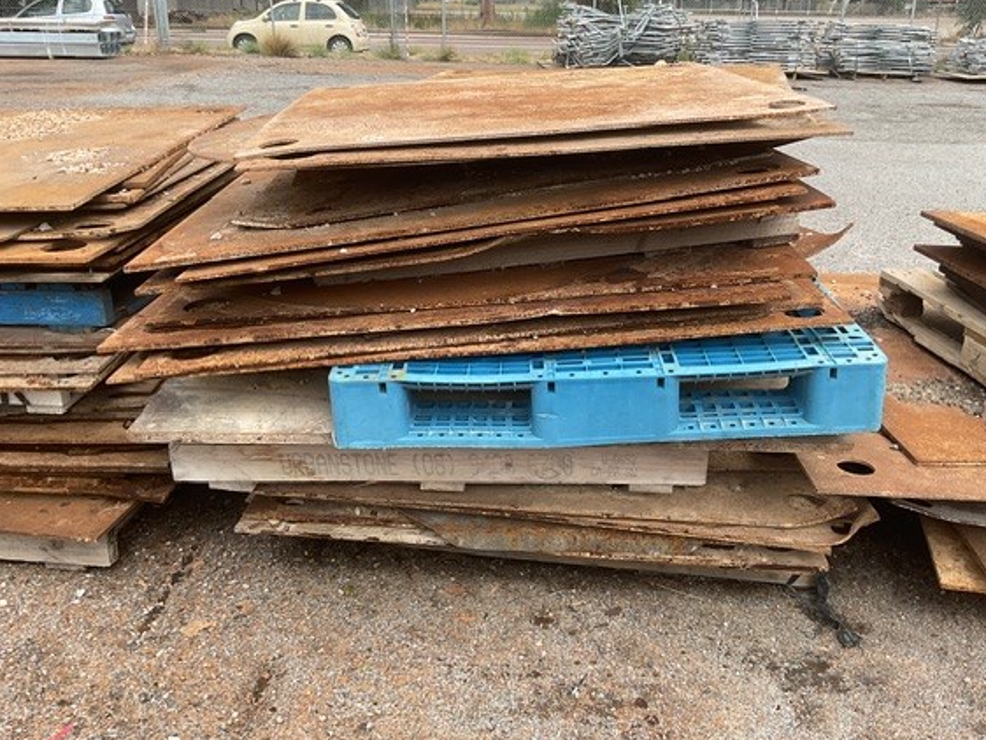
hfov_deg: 55.3
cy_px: 340
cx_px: 526
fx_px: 940
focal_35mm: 33
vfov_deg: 42.9
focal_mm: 3
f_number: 1.8
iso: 16
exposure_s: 1/883
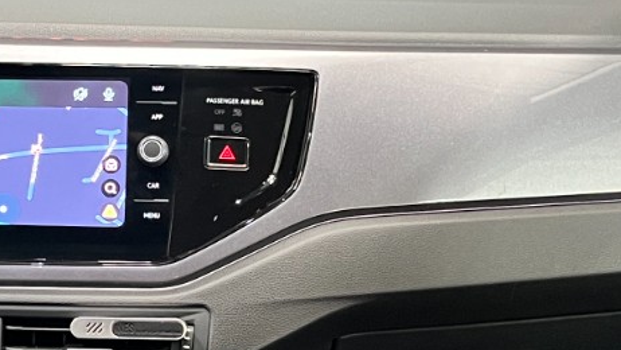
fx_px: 1614
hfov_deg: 21.2
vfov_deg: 12.4
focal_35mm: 98
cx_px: 31
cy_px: 159
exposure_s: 1/33
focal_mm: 5.1
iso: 400
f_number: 1.6
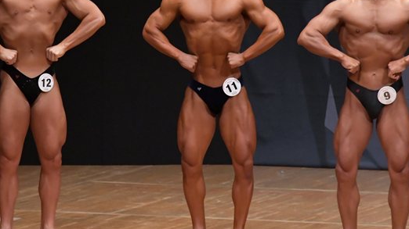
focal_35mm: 420
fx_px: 4553
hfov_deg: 5.1
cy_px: 71
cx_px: 127
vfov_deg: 2.9
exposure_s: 1/400
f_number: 5.6
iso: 6400
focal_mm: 180
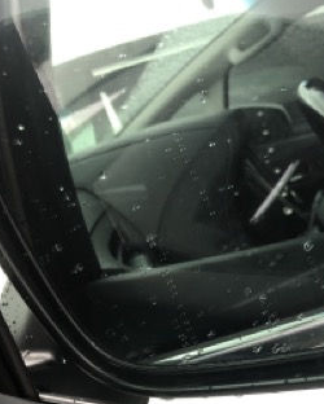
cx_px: 240
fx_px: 671
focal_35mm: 56
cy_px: 396
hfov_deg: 26.8
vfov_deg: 31.3
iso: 20
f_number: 1.8
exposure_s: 1/30
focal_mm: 3.99
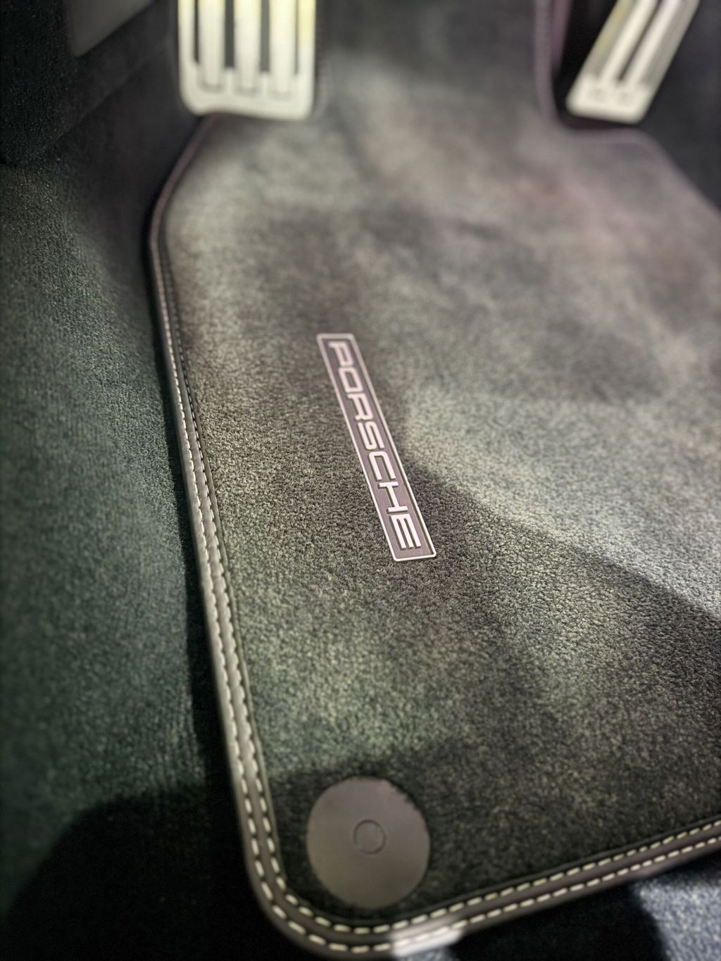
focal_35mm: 24
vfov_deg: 71.6
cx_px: 360
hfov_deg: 56.8
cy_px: 480
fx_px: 666
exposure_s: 1/9
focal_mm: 6.76
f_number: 1.78
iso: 2500
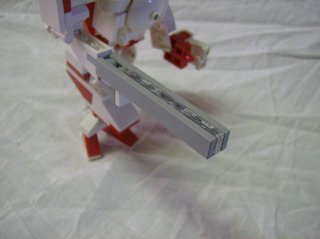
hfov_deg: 51.5
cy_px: 120
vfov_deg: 39.5
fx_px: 332
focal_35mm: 36
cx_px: 160
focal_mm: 6
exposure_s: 1/39.6
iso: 200
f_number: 2.8
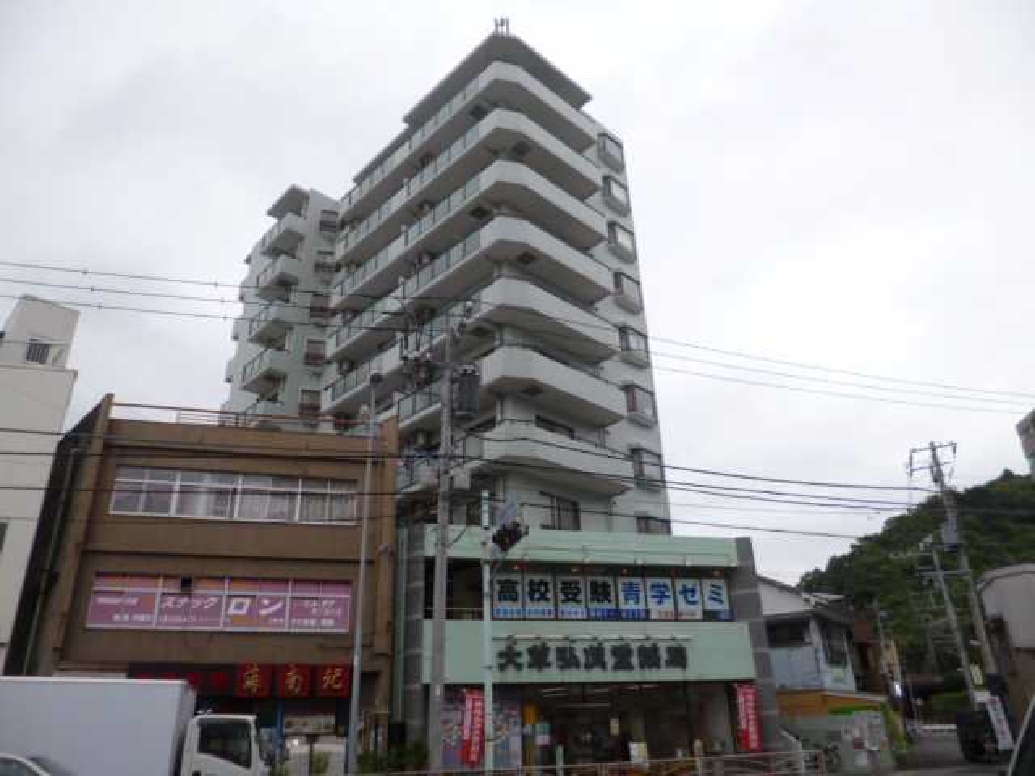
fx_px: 718
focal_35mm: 24
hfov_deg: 71.6
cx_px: 518
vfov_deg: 56.8
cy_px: 388
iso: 100
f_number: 2.5
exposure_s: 1/800
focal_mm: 4.3
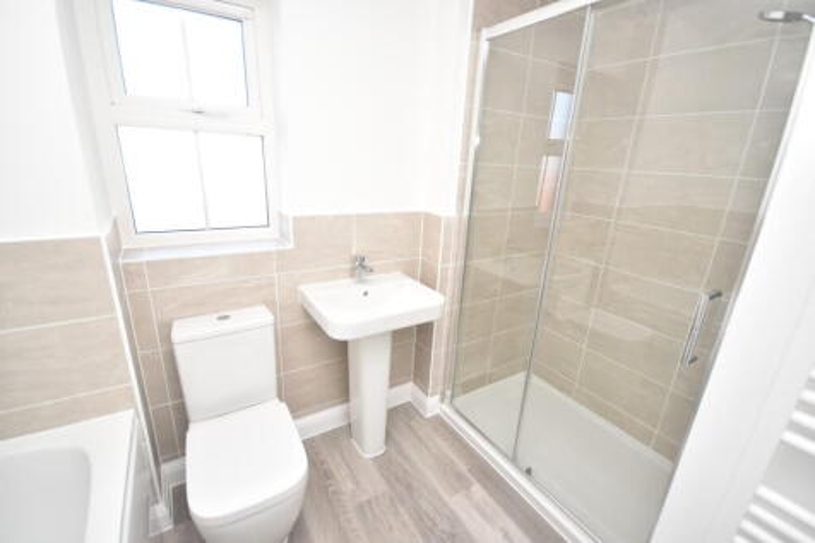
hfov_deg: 100.4
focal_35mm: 15
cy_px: 272
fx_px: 339
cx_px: 408
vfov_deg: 77.3
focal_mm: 10
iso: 800
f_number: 4.5
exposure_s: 1/160
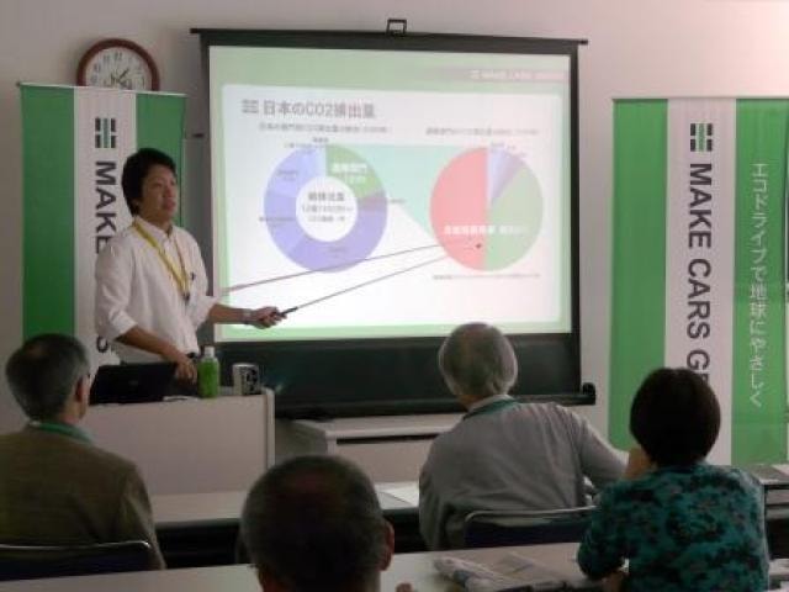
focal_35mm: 75
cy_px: 296
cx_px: 394
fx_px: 1709
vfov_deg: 19.6
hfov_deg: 26.0
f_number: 3.2
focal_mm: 9.8
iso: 125
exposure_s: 1/50
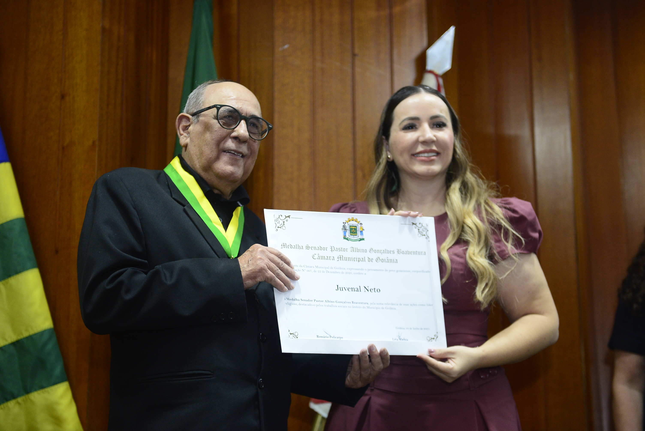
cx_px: 322
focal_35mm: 62
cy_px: 216
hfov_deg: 32.4
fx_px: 1111
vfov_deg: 21.9
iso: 2000
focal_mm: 62
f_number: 2.8
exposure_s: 1/125
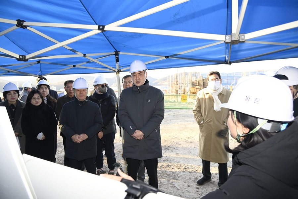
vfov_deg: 53.1
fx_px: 199
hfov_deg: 73.7
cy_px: 100
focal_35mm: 24
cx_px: 149
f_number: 5
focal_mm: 24
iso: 400
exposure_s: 1/200
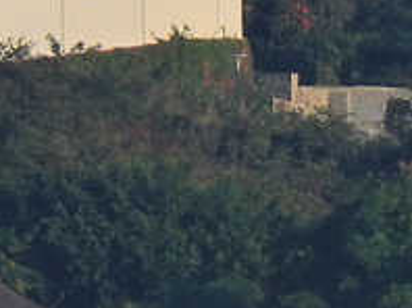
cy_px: 728
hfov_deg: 0.3
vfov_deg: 0.2
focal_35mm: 7112
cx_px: 930
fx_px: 84545
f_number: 5.6
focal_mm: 196
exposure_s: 1/800
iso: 100
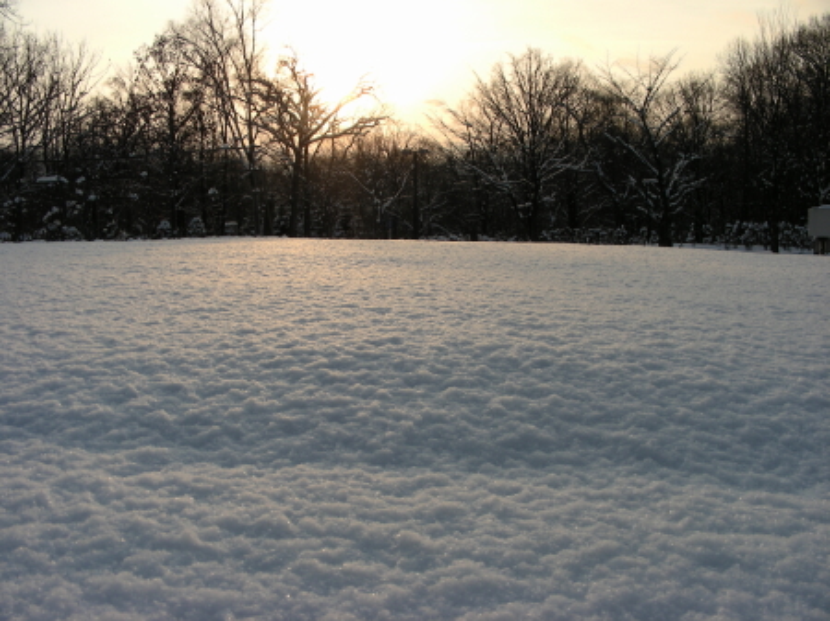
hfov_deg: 49.0
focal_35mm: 38
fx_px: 911
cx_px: 415
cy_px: 310
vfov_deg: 37.7
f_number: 4
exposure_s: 1/297
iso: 50
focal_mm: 6.3
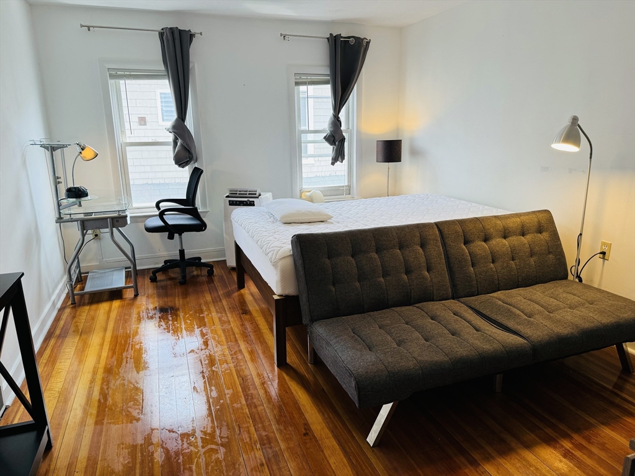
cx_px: 318
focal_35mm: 24
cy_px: 238
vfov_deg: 56.8
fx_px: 440
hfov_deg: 71.6
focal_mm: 6.76
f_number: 1.78
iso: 64
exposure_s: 1/120
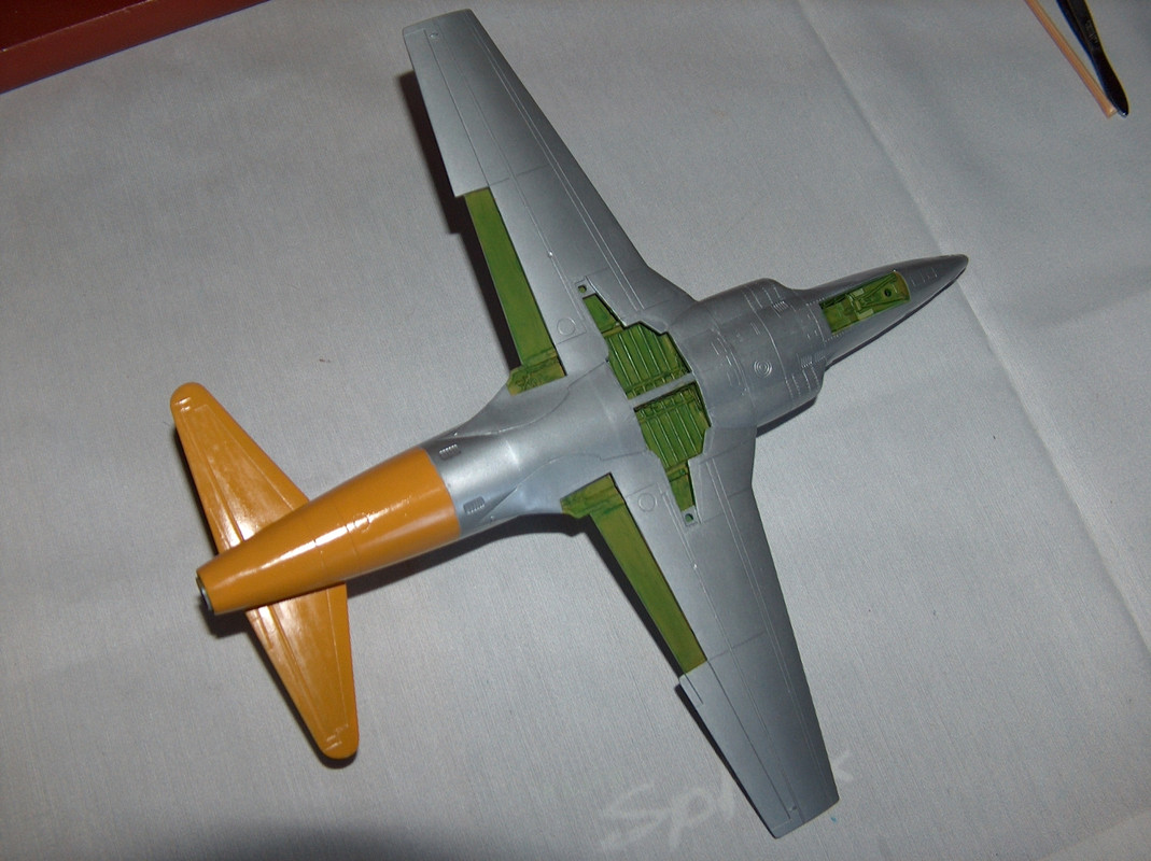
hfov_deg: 50.2
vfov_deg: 38.6
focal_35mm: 37
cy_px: 430
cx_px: 576
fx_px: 1229
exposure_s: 1/60
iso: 100
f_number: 2.8
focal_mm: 7.6
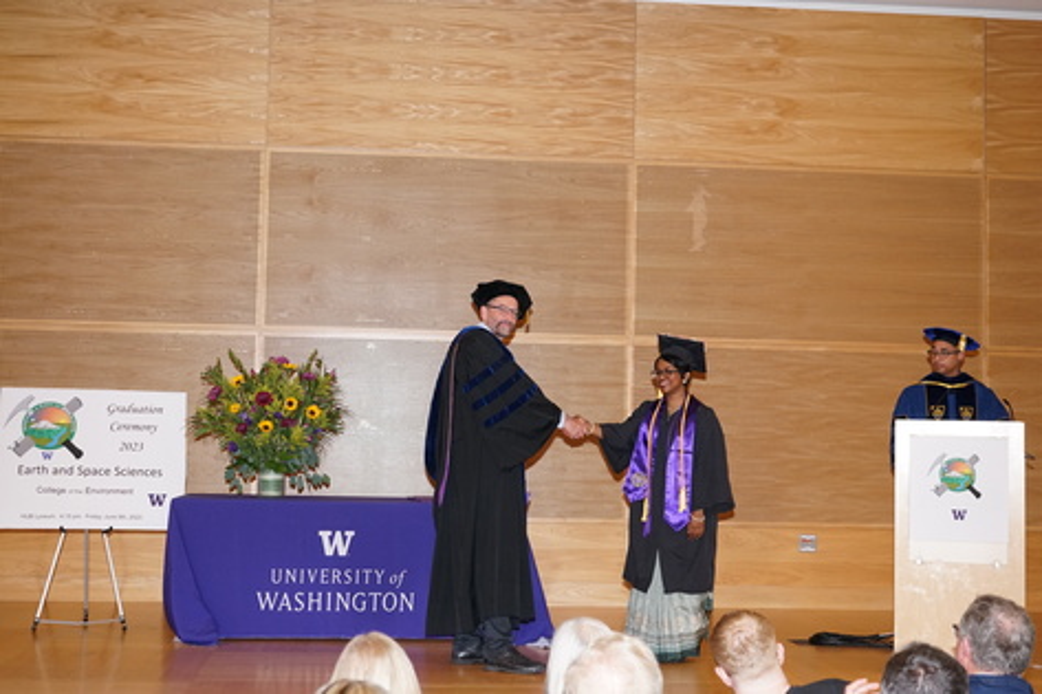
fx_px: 1476
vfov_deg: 26.5
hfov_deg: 38.9
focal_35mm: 51
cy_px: 347
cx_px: 521
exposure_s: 1/80
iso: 1600
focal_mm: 51
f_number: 4.5
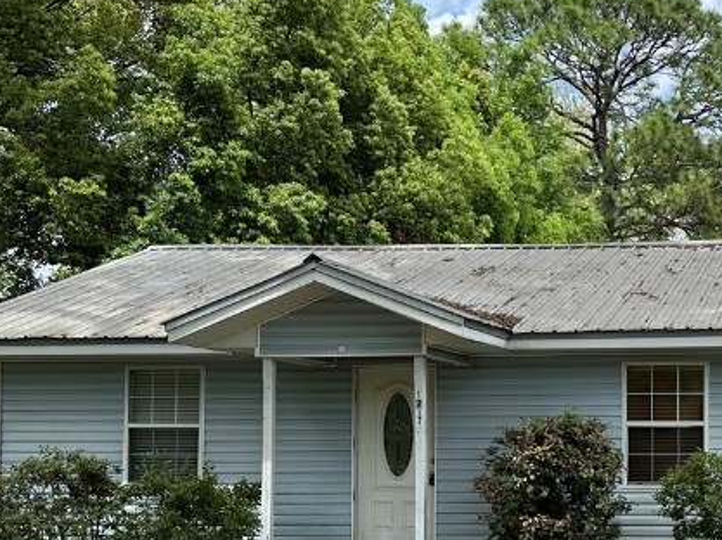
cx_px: 684
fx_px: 1230
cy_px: 445
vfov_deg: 24.3
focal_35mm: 59
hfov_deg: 30.9
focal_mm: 6.86
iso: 80
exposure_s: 1/2203
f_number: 1.78
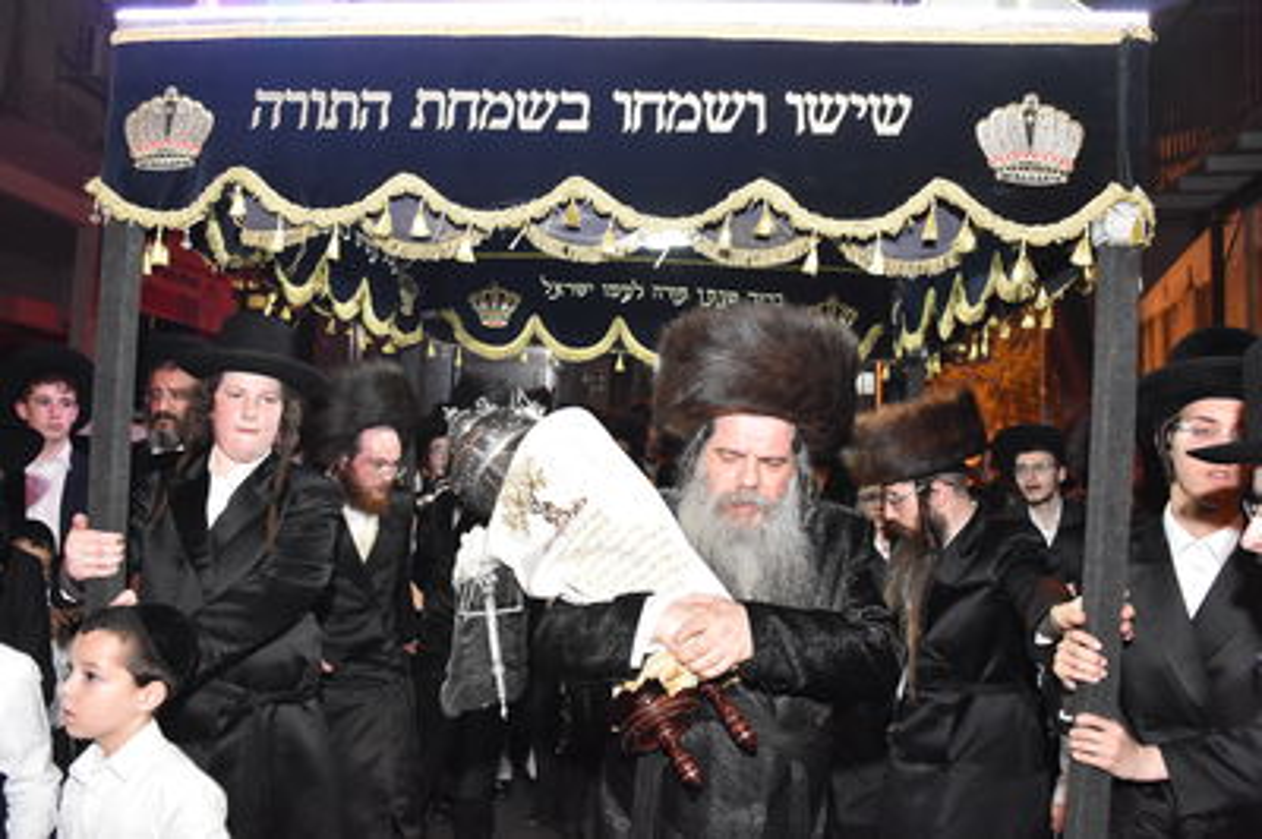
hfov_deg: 67.4
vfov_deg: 47.9
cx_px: 631
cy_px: 420
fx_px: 946
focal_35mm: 27
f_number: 5.6
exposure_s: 1/100
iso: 2500
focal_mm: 18
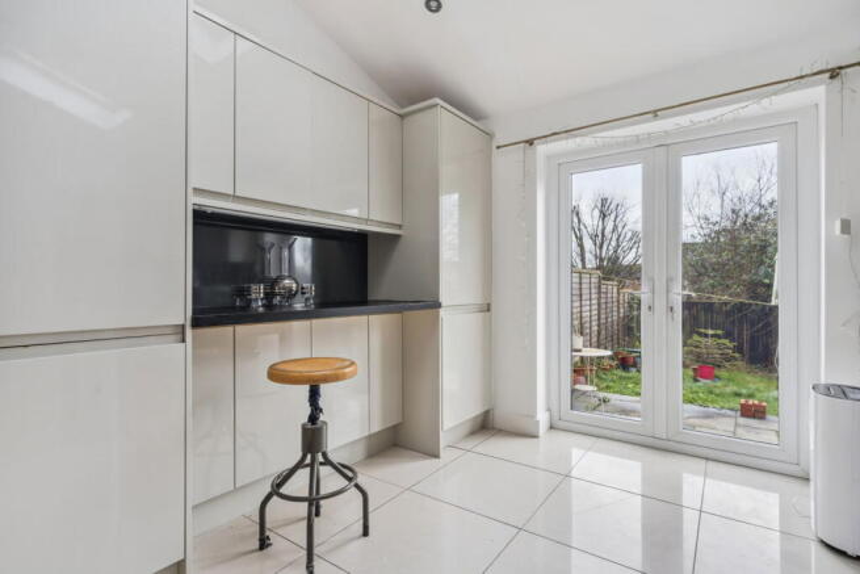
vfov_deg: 70.5
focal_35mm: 17
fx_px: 406
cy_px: 287
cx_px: 430
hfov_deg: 93.3
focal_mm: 17
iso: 320
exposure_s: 1/15
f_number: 8
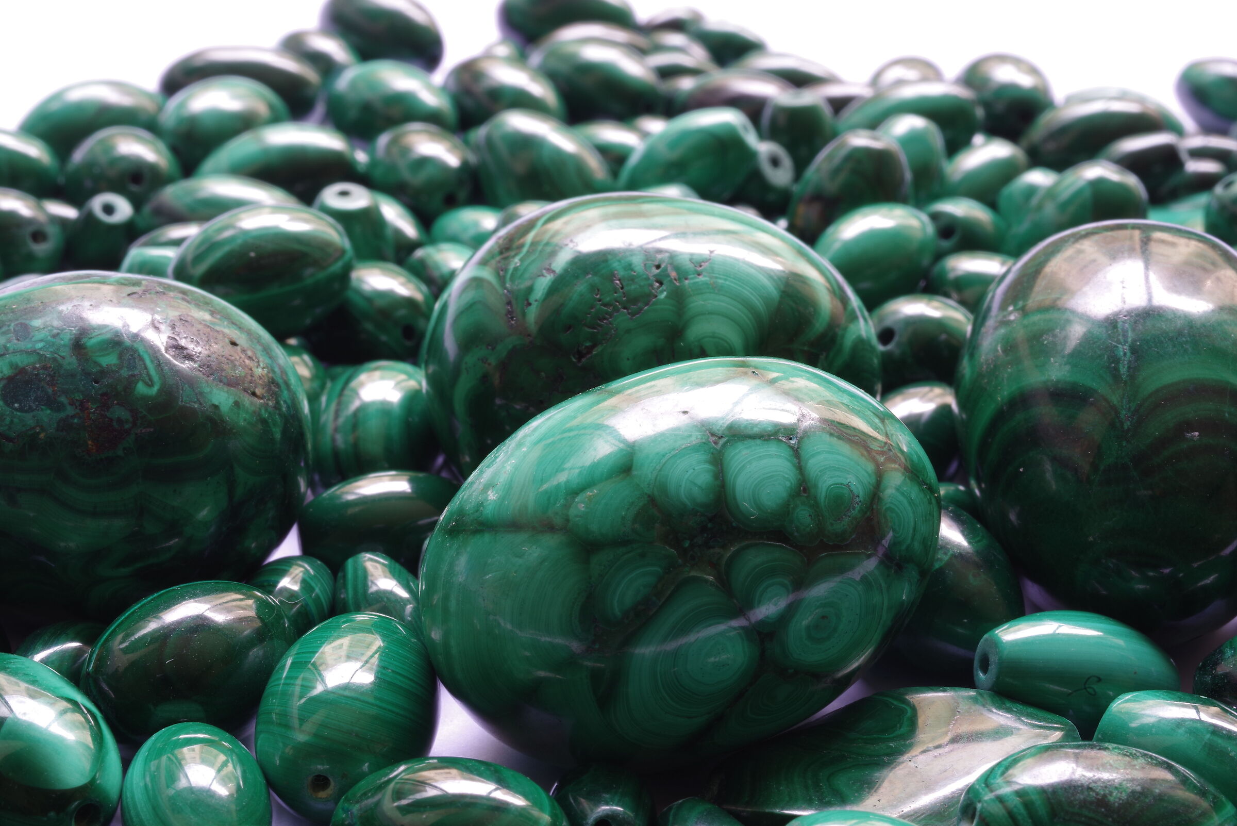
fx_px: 1719
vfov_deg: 27.0
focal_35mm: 50
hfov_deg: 39.6
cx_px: 618
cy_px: 413
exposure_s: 6
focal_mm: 50
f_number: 32
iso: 100
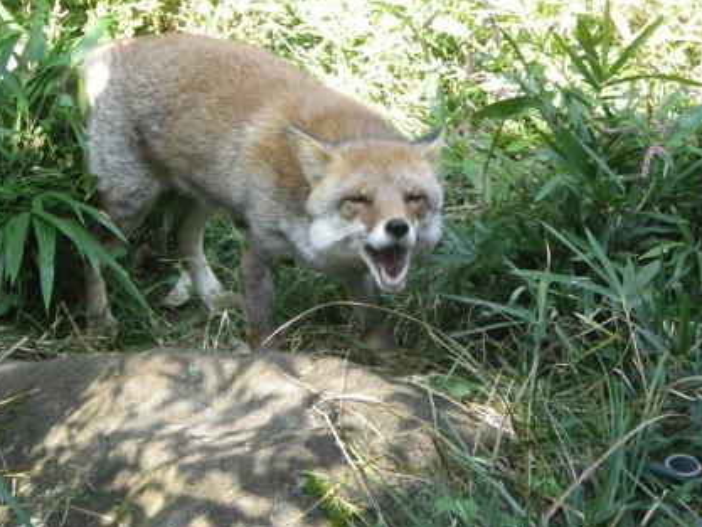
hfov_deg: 19.4
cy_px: 254
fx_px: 2049
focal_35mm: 101
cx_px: 340
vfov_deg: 14.7
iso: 320
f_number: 5
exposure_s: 1/125
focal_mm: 16.7
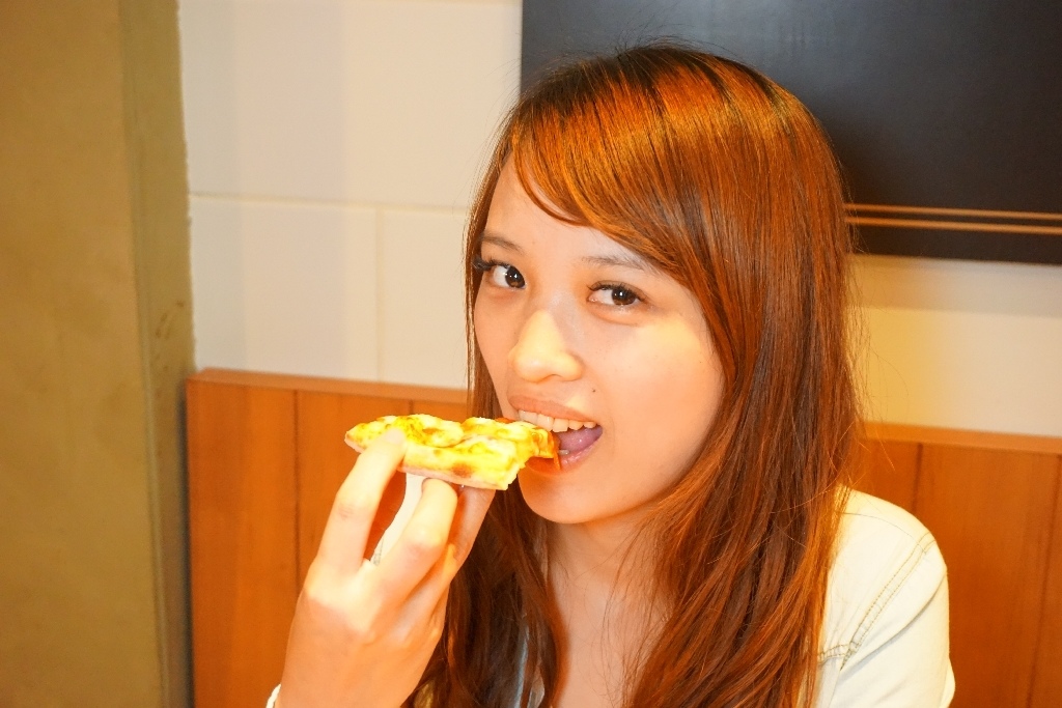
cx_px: 531
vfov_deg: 33.0
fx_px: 1195
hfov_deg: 47.9
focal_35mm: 40
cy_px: 354
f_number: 4.5
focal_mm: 27
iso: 3200
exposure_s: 1/40
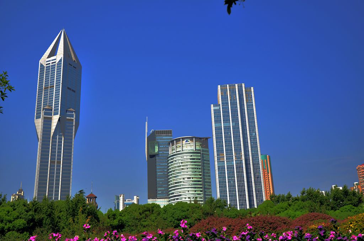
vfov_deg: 35.4
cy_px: 120
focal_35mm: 38
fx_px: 379
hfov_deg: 51.3
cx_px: 182
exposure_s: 1/800
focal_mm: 25
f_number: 8
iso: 200
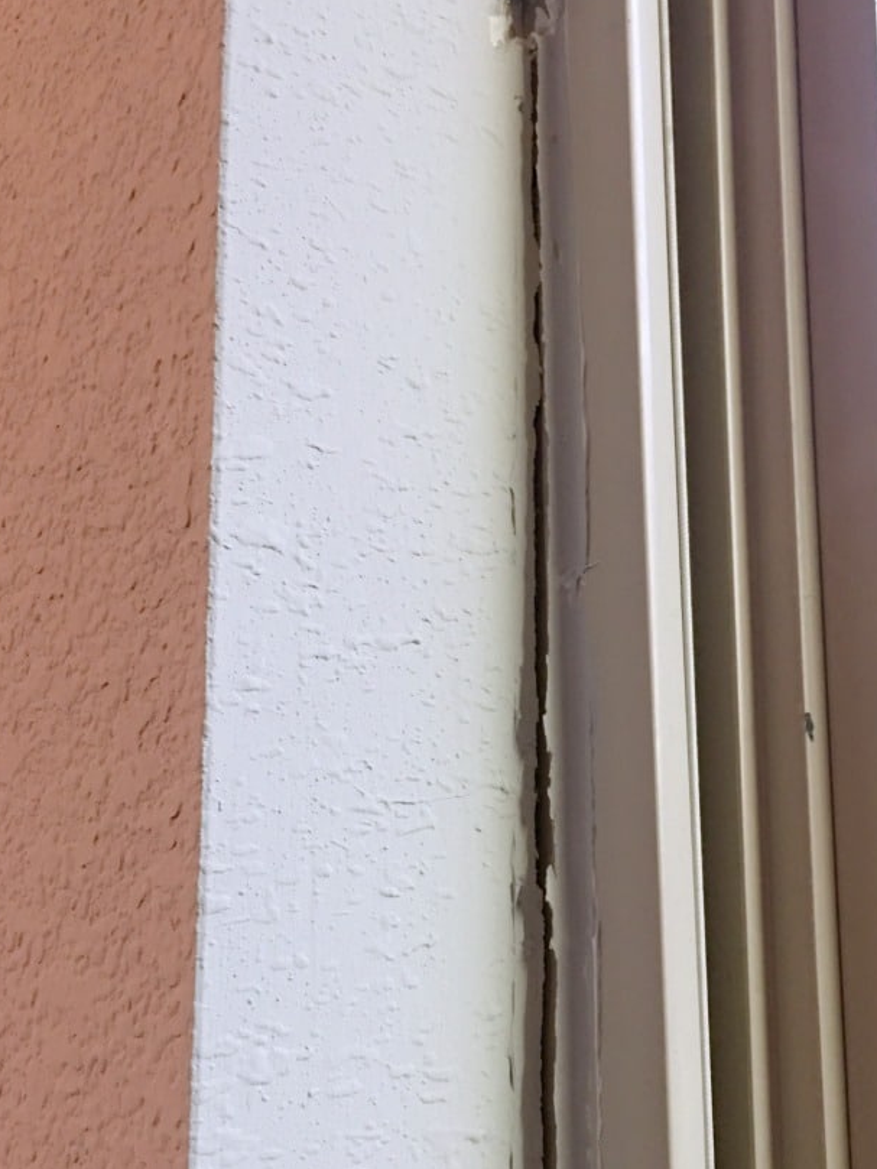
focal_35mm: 43
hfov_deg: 33.1
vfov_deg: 43.6
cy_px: 701
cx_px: 634
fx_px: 1452
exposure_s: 1/15
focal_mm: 4.15
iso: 64
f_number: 2.2
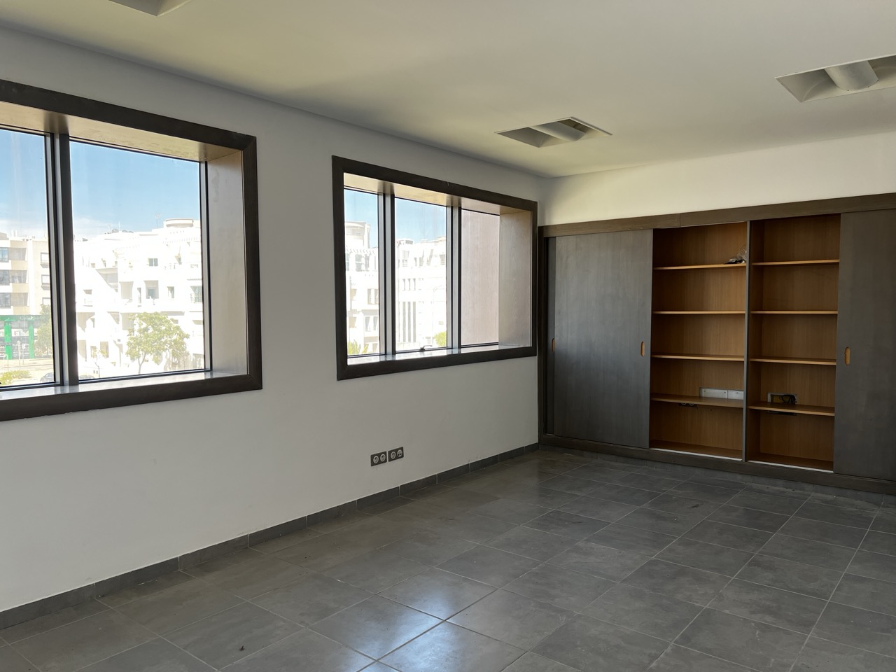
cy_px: 336
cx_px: 448
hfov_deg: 67.3
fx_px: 673
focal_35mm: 26
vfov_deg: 53.1
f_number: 1.5
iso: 50
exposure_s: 1/171
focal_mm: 5.7
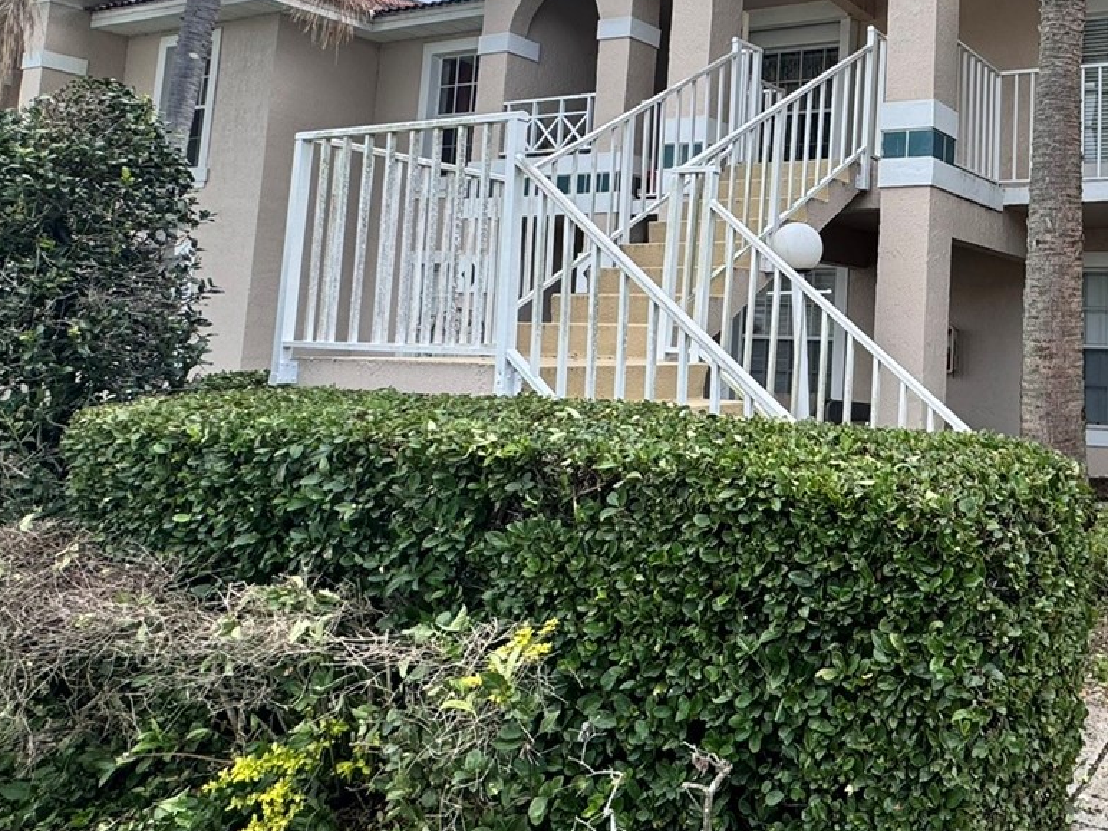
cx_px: 1006
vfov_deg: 47.1
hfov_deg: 53.6
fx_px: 928
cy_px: 248
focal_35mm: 29
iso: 40
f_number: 2.2
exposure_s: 1/610
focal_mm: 2.22
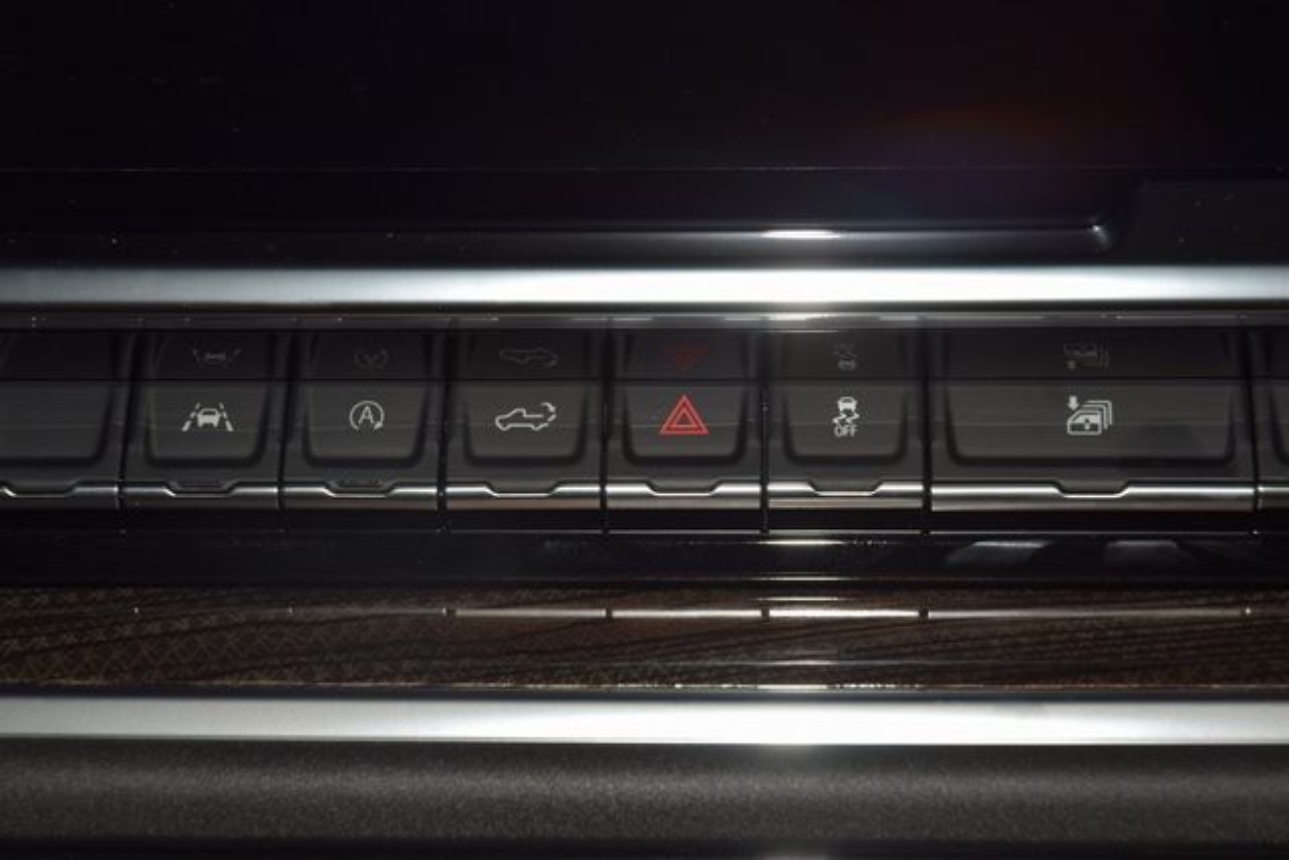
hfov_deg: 19.5
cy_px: 430
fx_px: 3760
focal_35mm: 105
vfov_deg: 13.0
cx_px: 644
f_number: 8
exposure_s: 1/125
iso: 100
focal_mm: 70
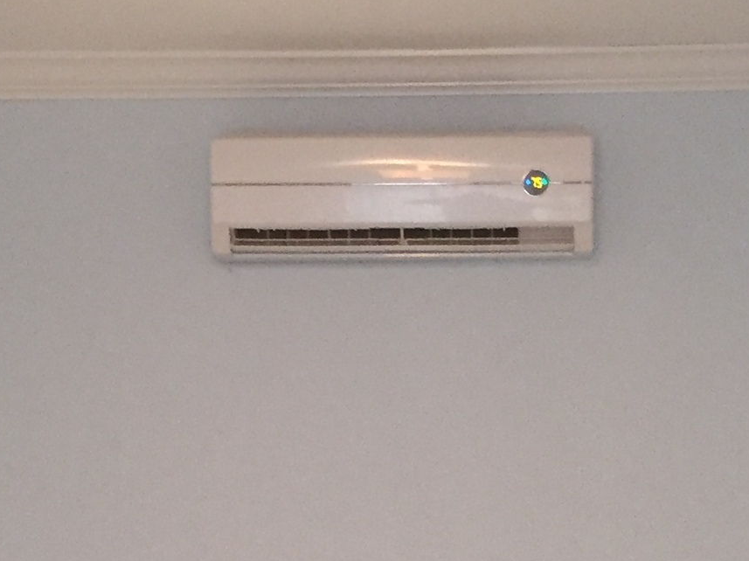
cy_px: 640
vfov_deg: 13.9
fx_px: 2249
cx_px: 398
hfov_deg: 18.9
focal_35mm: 104
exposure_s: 1/30
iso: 160
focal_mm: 4.15
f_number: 2.2
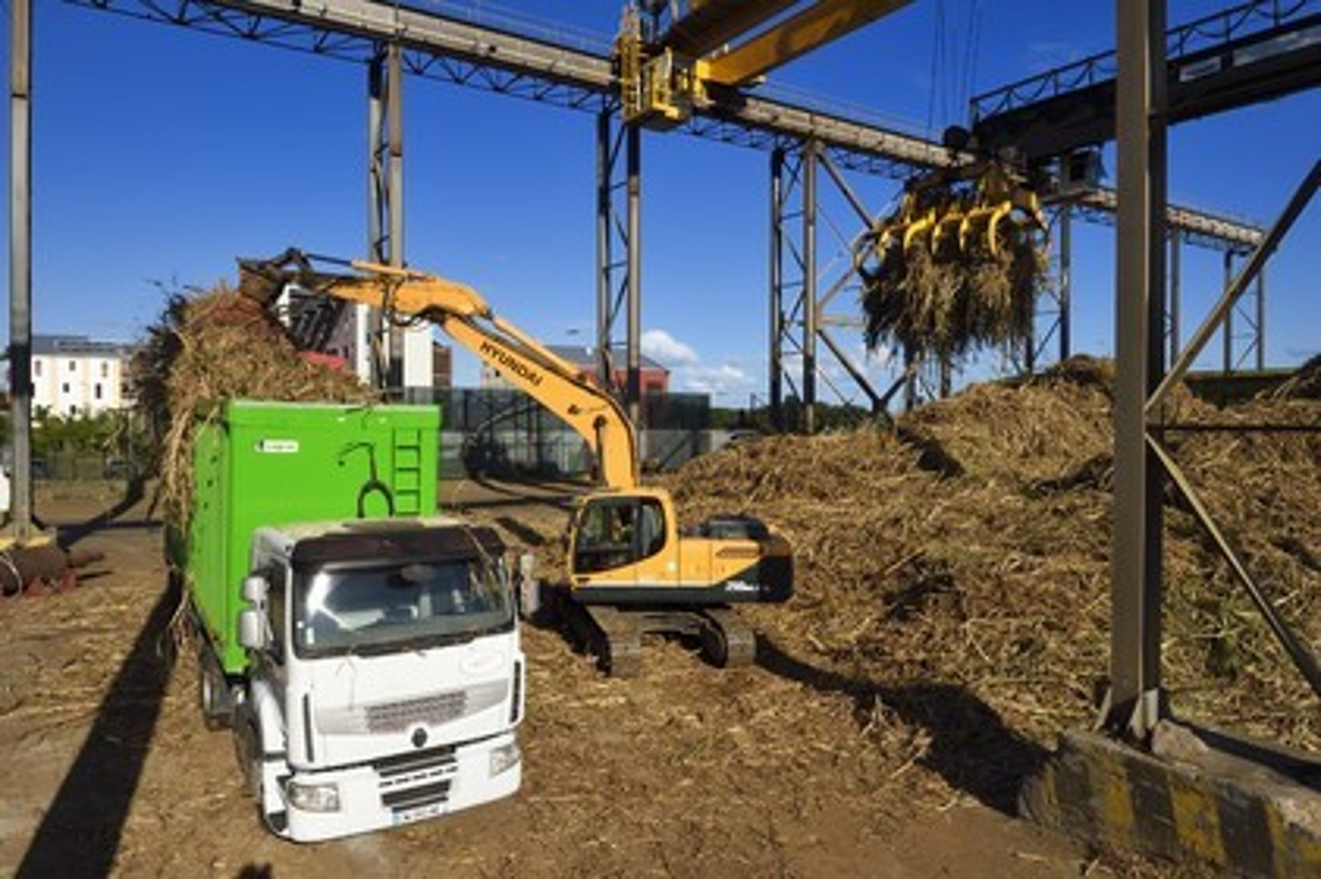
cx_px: 660
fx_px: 880
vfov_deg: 53.1
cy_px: 440
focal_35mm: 24
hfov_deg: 73.8
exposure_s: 1/250
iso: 200
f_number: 16
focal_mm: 24
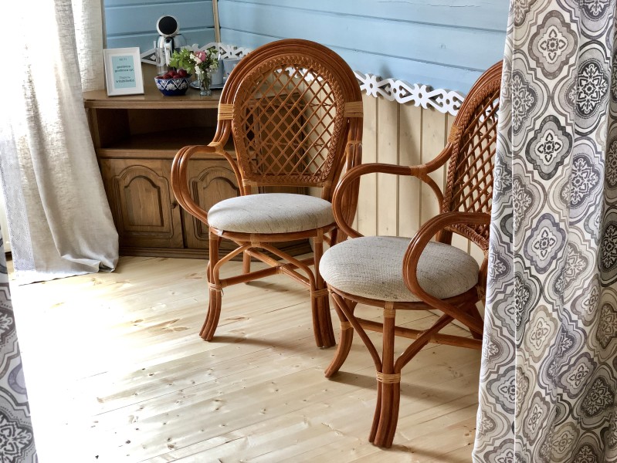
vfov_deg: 28.1
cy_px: 232
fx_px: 927
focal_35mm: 52
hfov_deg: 36.8
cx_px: 308
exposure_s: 1/30
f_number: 2.4
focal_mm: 6
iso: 125
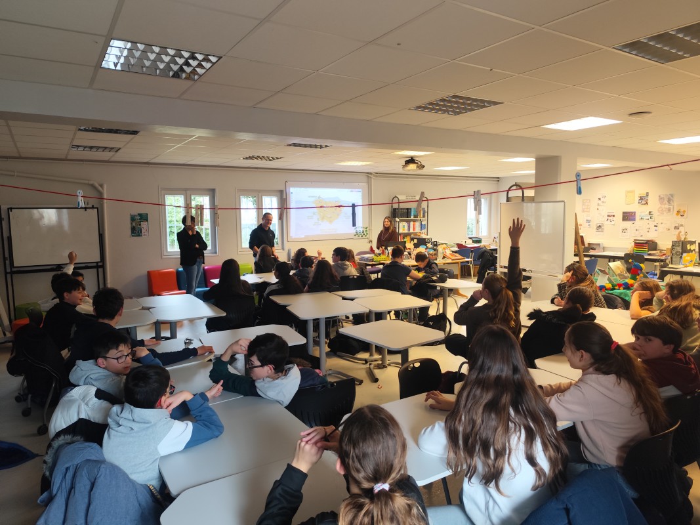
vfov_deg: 58.9
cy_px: 262
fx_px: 465
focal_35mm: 23
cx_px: 350
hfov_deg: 73.9
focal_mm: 6.14
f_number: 1.65
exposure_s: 1/50
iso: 320
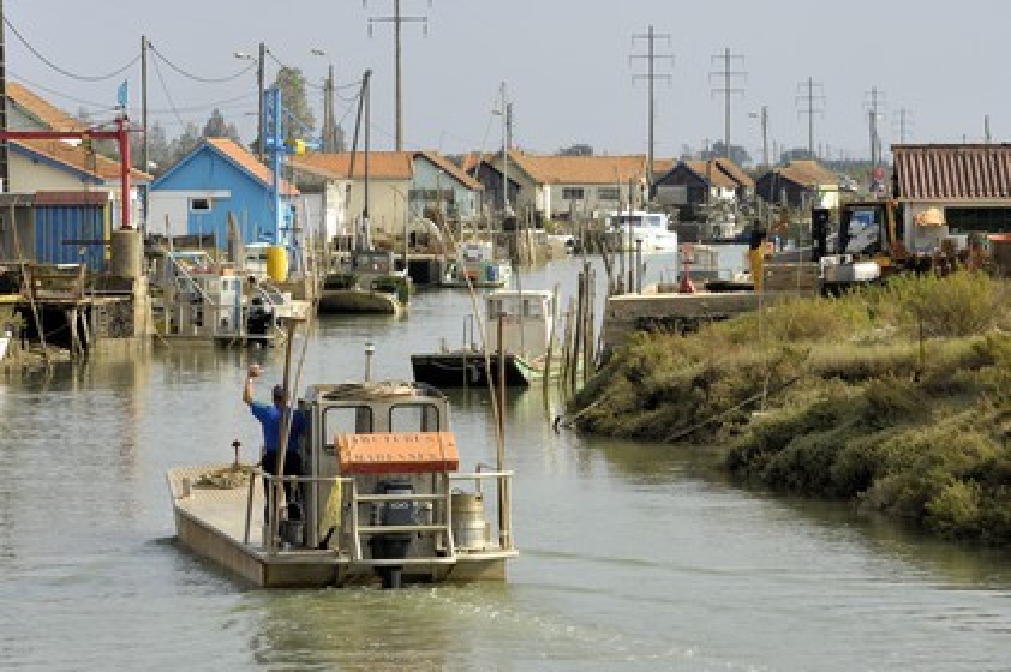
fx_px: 5261
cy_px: 336
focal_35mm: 188
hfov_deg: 11.0
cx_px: 506
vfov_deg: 7.3
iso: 100
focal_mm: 125
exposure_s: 1/160
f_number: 8
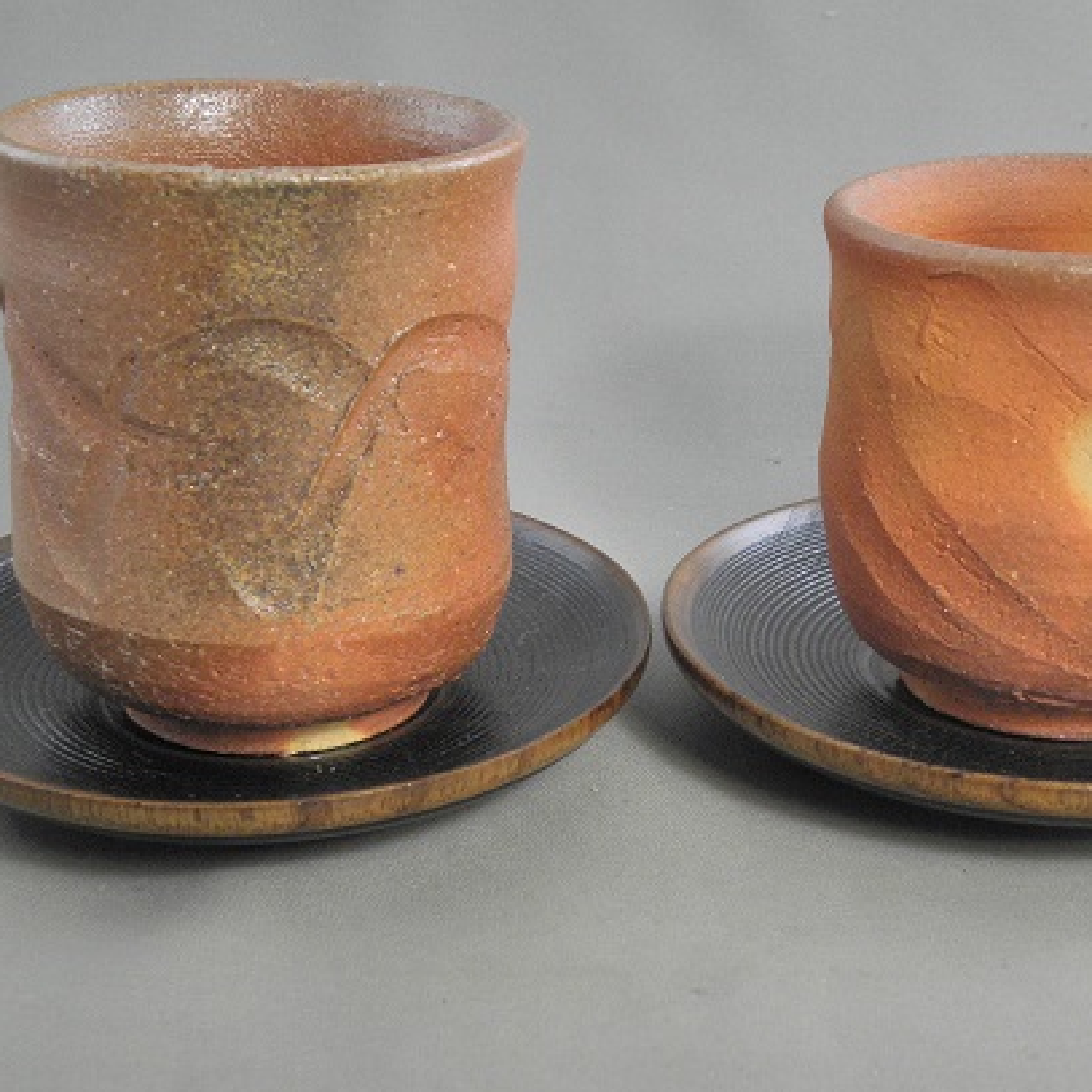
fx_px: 2284
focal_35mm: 64
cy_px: 510
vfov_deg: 26.9
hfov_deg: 26.9
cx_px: 598
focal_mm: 8.19
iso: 125
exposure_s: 1/20
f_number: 3.4
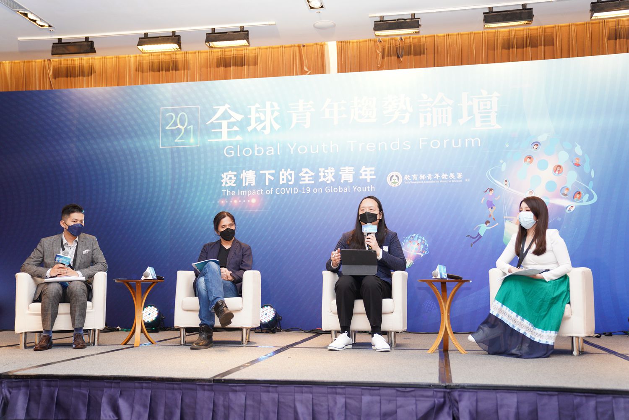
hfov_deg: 50.7
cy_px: 210
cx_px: 314
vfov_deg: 35.1
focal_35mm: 38
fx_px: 664
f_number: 2.8
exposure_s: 1/200
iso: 1600
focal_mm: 38
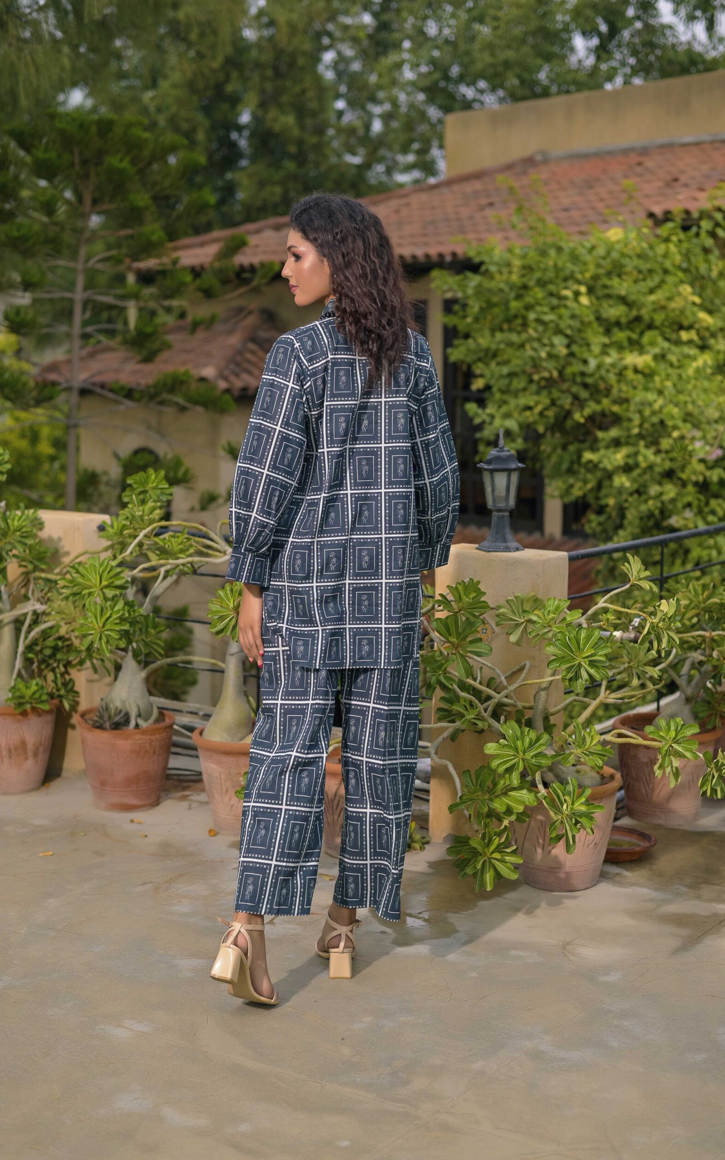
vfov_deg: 38.9
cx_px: 376
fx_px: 1644
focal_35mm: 52
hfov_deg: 24.9
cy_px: 575
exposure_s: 1/500
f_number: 2.8
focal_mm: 50
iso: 100
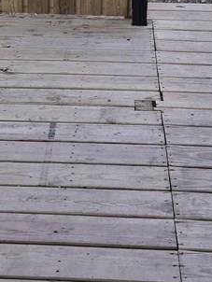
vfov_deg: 25.2
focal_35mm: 73
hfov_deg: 20.2
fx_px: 595
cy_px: -10
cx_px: 82
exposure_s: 1/189
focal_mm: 6.3
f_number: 1.7
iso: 12
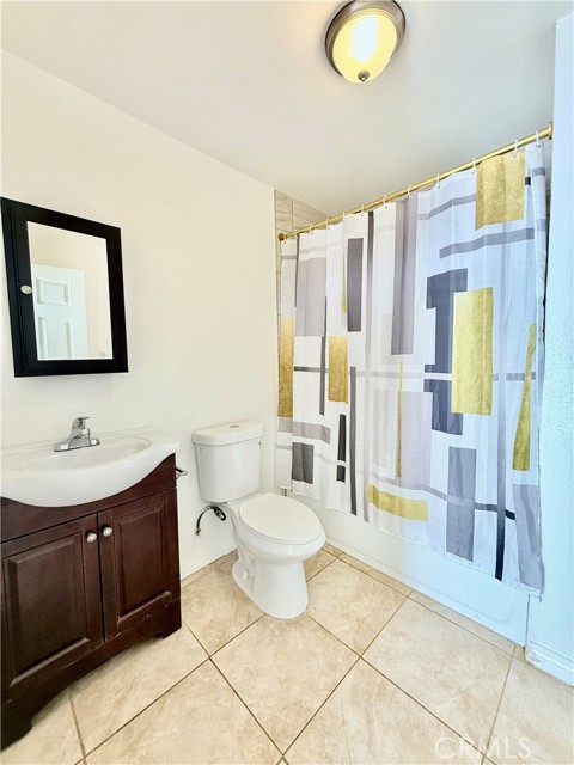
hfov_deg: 85.7
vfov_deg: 102.1
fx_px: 310
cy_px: 382
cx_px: 287
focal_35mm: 14
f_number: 2.2
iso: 320
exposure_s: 1/120
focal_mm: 2.22
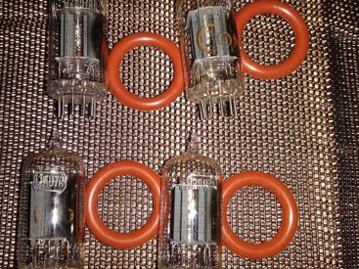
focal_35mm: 34
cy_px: 132
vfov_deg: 41.8
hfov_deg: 53.9
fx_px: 352
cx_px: 164
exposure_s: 1/50
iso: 160
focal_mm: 3.81
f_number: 2.2
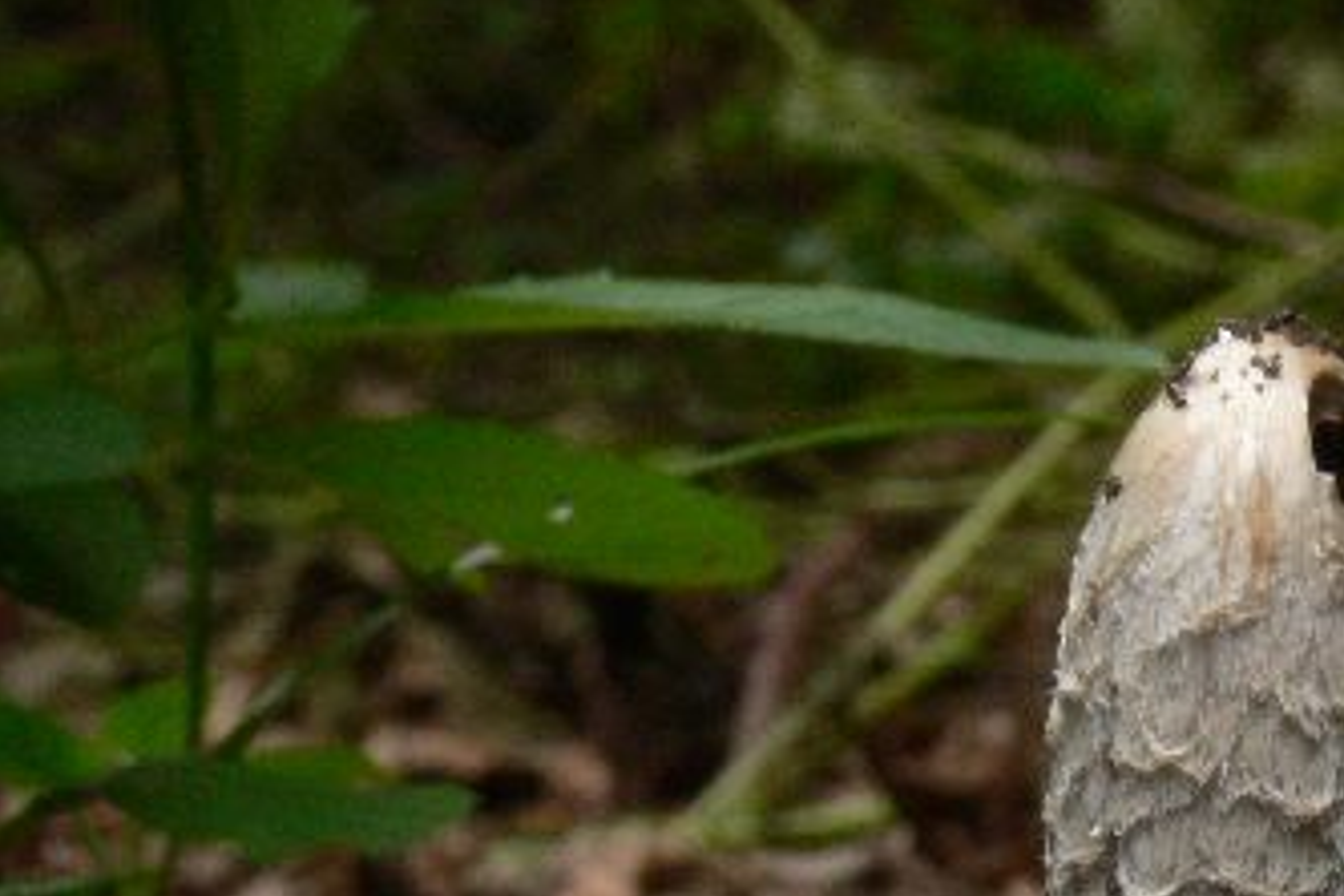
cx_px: 1219
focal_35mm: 280
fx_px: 10453
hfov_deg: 7.3
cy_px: 1170
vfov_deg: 4.9
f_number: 11
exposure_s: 1/6
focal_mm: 23.6
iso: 100
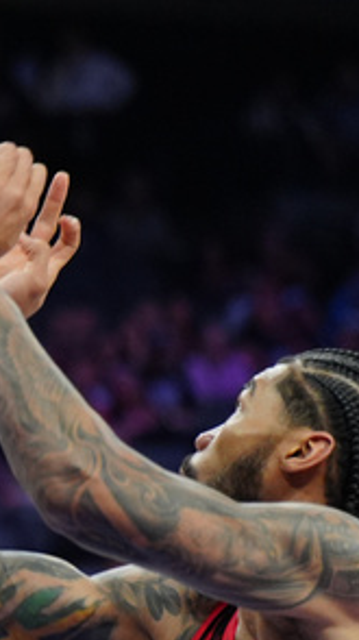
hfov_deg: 2.9
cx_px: -594
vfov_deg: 5.2
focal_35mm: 413
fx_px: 7001
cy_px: 341
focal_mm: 113
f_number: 2.8
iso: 2000
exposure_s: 1/1250
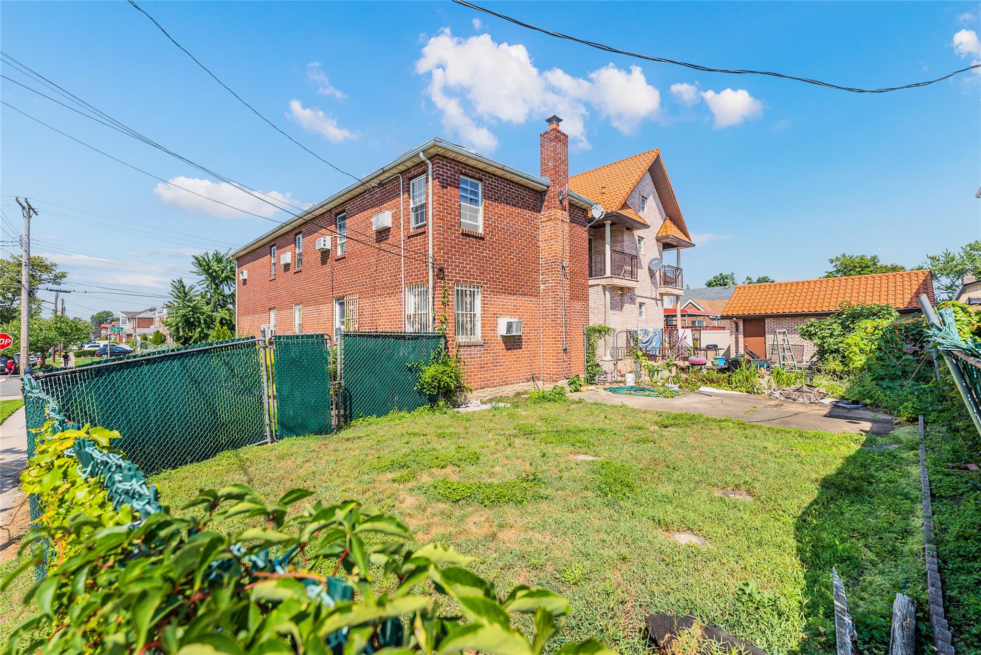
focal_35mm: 15
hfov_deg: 101.1
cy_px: 328
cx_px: 490
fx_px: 403
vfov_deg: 78.1
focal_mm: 14.8
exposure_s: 1/500
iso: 40
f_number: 5
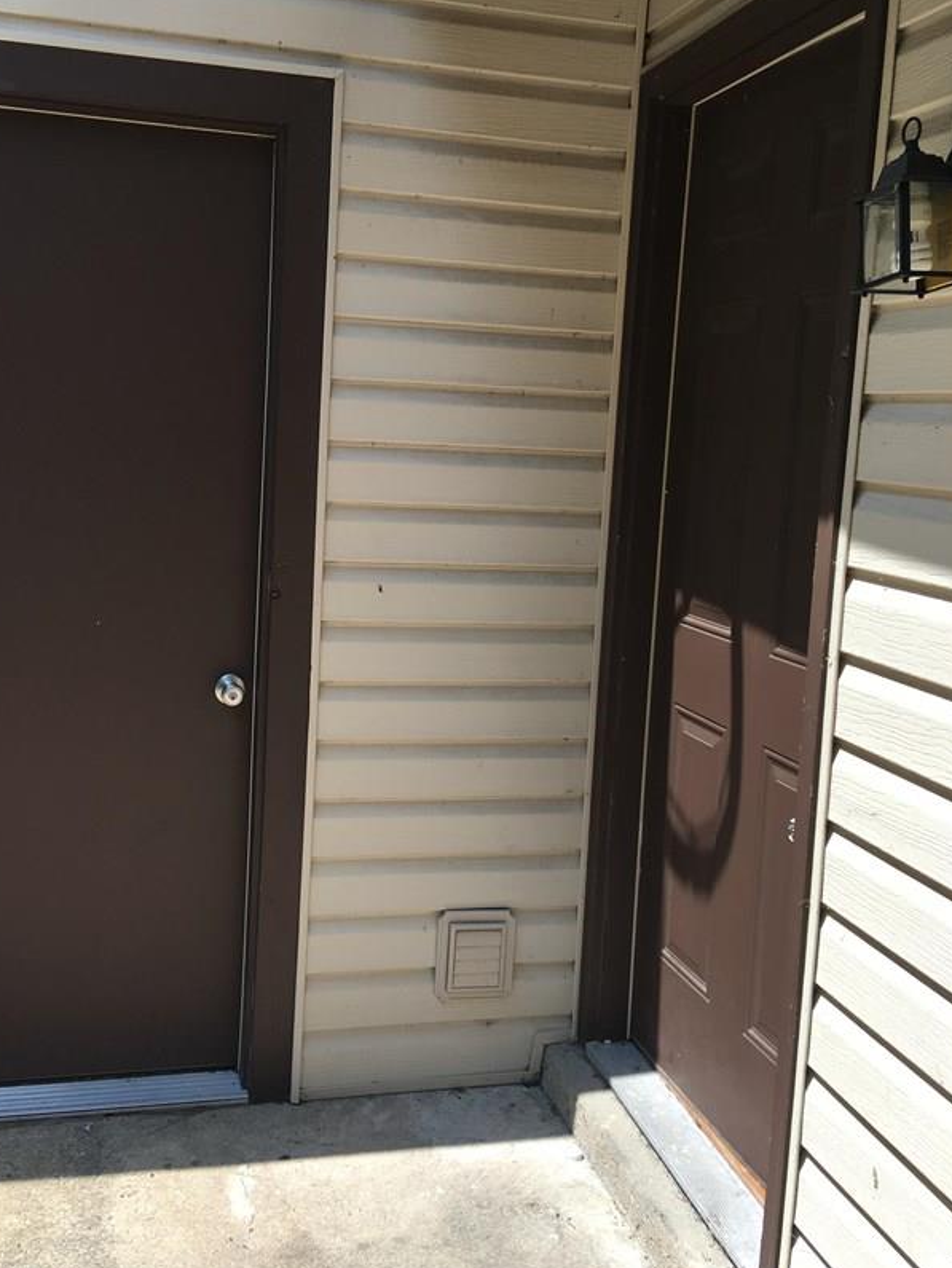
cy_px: 576
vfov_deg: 52.5
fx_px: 1282
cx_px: 397
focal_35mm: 35
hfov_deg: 40.6
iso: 25
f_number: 2.2
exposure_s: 1/646
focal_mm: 4.15
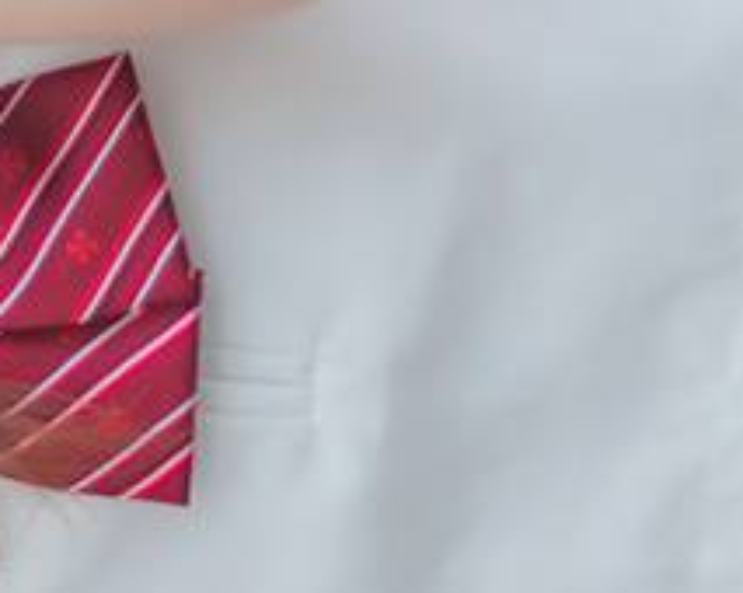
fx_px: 6283
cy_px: 28
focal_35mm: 286
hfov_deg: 6.7
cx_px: -2
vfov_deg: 5.4
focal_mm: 36
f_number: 2.8
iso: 125
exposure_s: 1/160
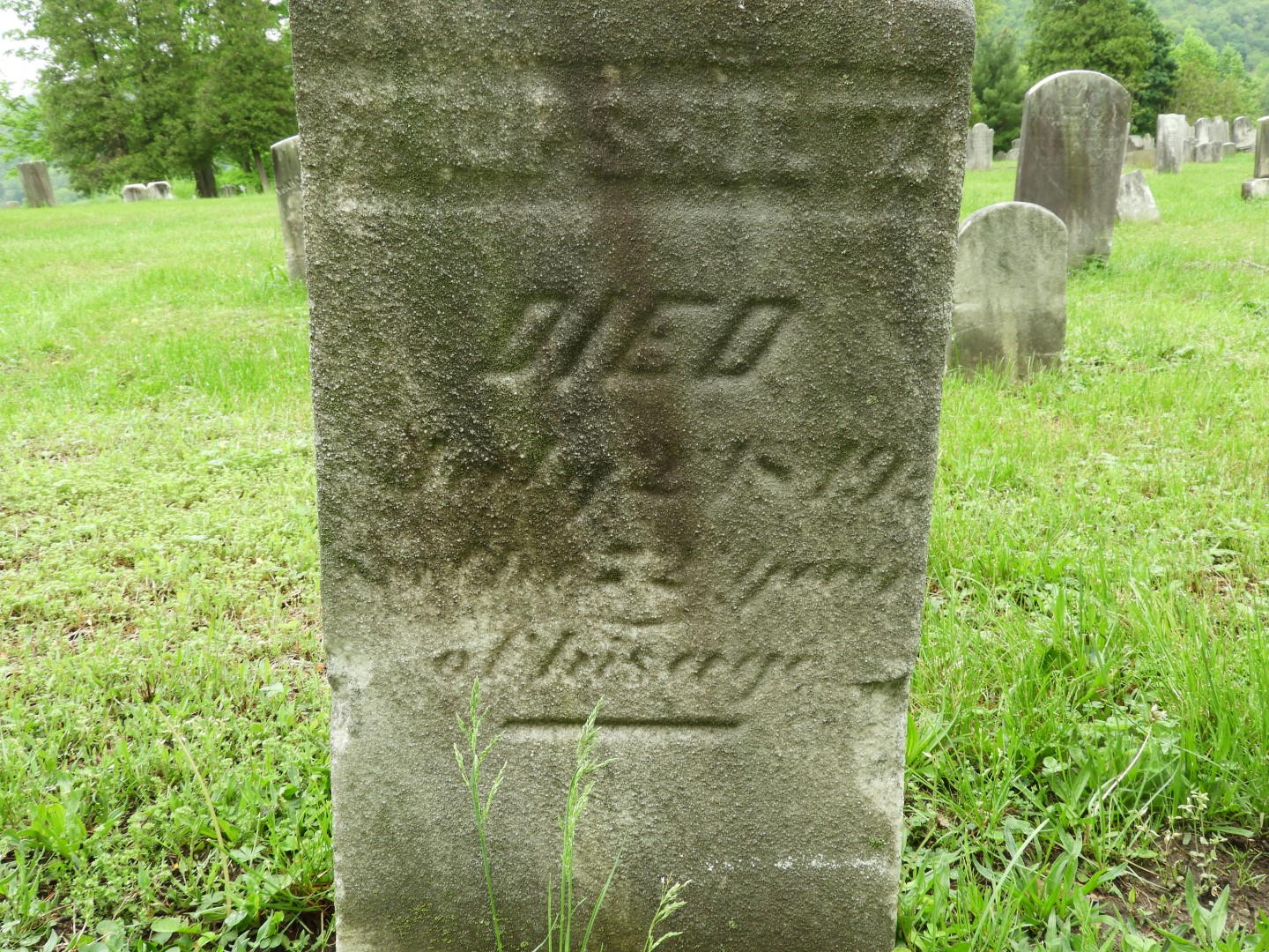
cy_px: 476
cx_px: 634
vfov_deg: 42.9
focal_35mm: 33
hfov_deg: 55.4
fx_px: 1210
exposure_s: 1/100
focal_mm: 5.9
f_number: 3.6
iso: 100
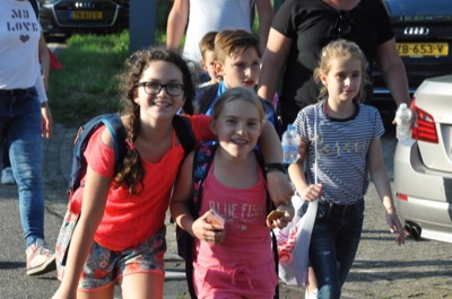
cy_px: 150
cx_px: 226
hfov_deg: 11.4
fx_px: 2255
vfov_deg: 7.6
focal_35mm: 180
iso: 2000
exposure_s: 1/800
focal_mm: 120
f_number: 14
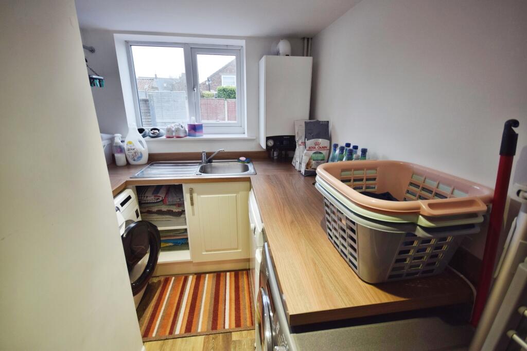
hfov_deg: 100.4
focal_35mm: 15
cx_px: 264
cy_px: 176
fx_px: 220
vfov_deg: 77.3
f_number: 4
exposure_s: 1/60
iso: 400
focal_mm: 10
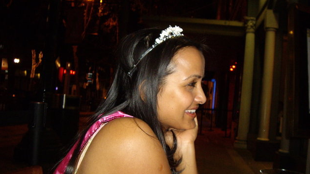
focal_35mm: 42
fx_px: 345
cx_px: 156
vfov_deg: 28.3
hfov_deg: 48.4
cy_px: 88
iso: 200
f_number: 2.7
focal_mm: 6.2
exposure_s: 1/40
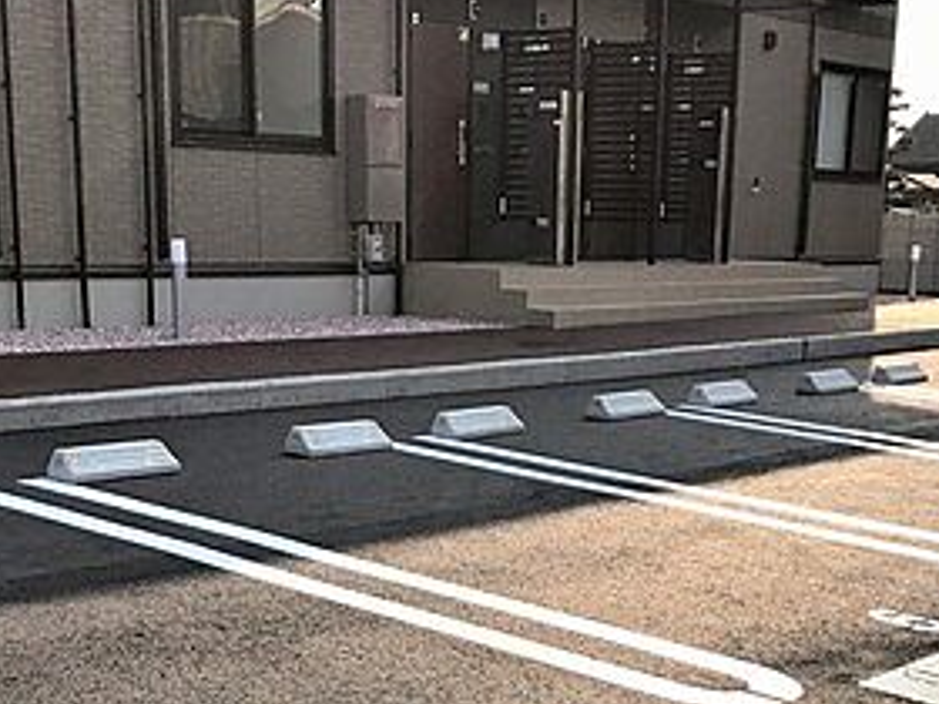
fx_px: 1736
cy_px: 764
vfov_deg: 21.8
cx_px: 510
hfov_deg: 30.3
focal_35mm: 64
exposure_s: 1/1681
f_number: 1.8
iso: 20
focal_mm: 3.99
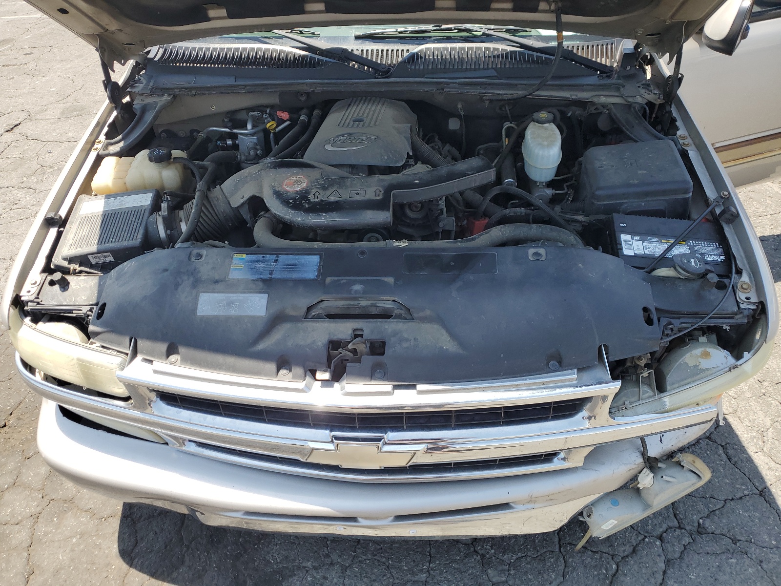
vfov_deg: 53.1
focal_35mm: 26
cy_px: 293
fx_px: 587
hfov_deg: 67.3
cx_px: 390
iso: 50
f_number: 1.5
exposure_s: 1/1111
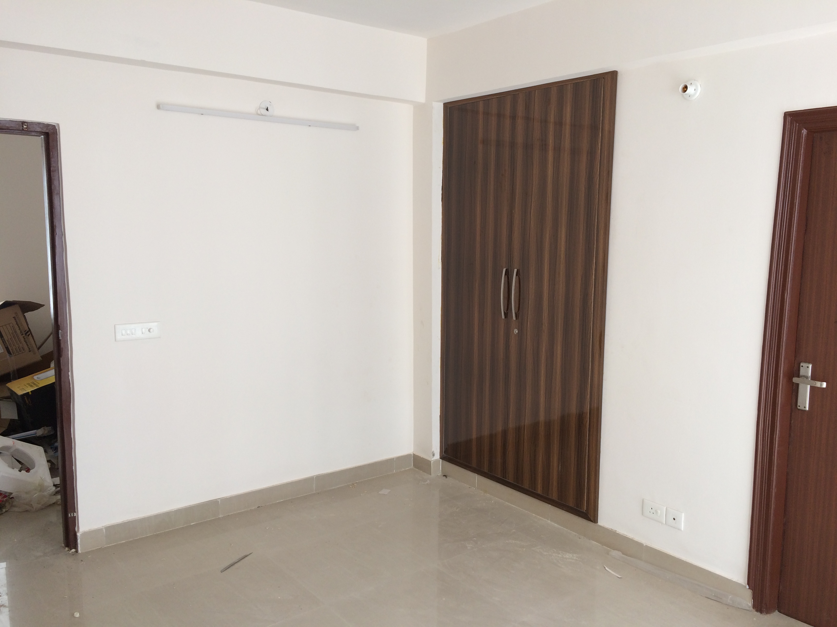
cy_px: 314
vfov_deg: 48.2
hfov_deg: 61.7
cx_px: 418
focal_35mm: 29
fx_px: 701
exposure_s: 1/50
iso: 32
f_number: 2.2
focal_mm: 4.15
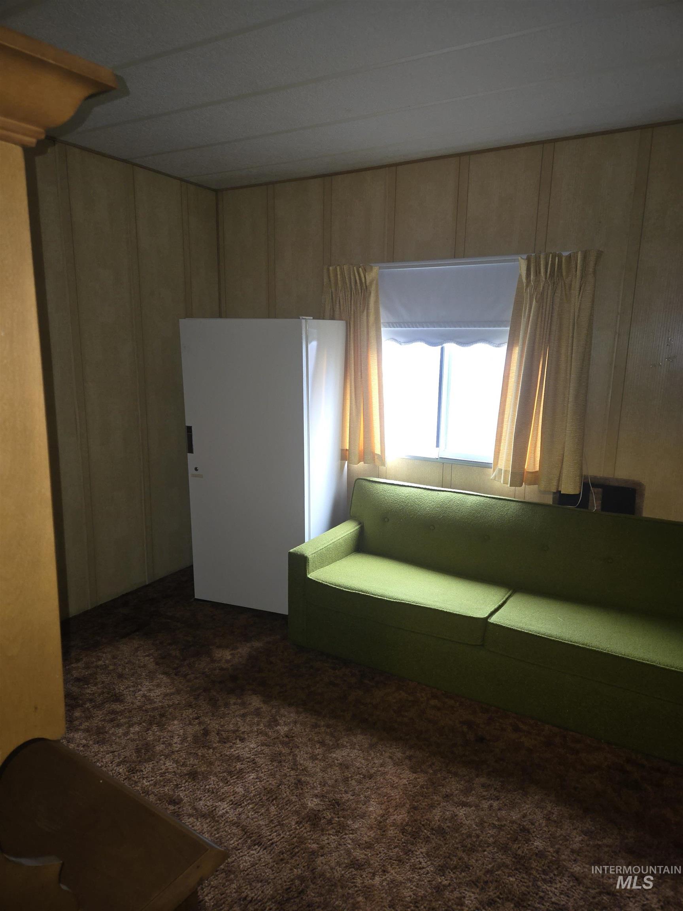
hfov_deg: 58.9
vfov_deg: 73.9
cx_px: 342
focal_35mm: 23
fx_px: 605
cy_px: 456
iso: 125
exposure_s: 1/15
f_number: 1.8
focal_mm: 5.4
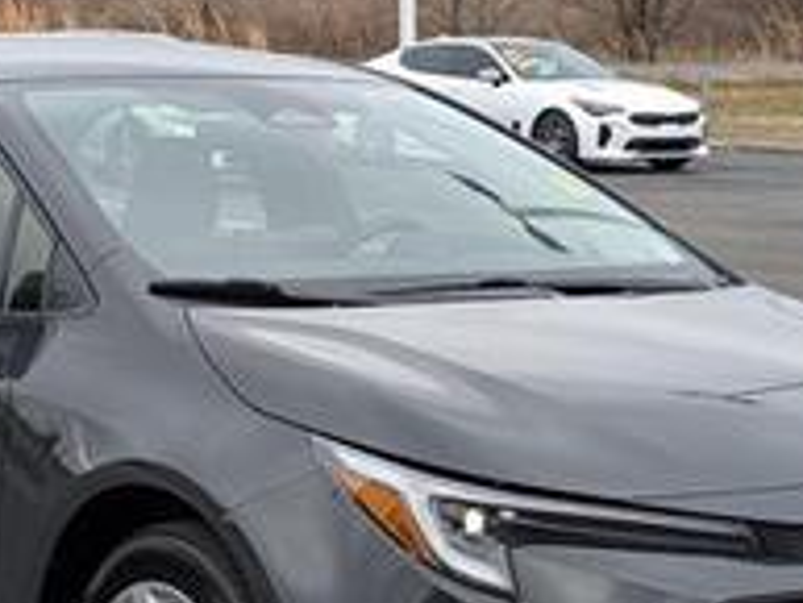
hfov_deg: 15.4
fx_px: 2971
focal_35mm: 128
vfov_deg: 11.6
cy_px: 424
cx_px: 250
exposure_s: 1/208
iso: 20
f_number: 1.68
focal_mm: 6.9
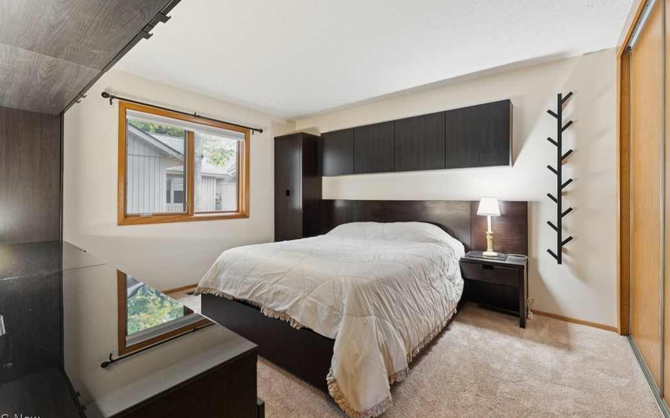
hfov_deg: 101.5
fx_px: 274
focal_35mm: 15
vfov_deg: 74.7
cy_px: 199
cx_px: 331
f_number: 5.6
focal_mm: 14
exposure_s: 1/5
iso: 200
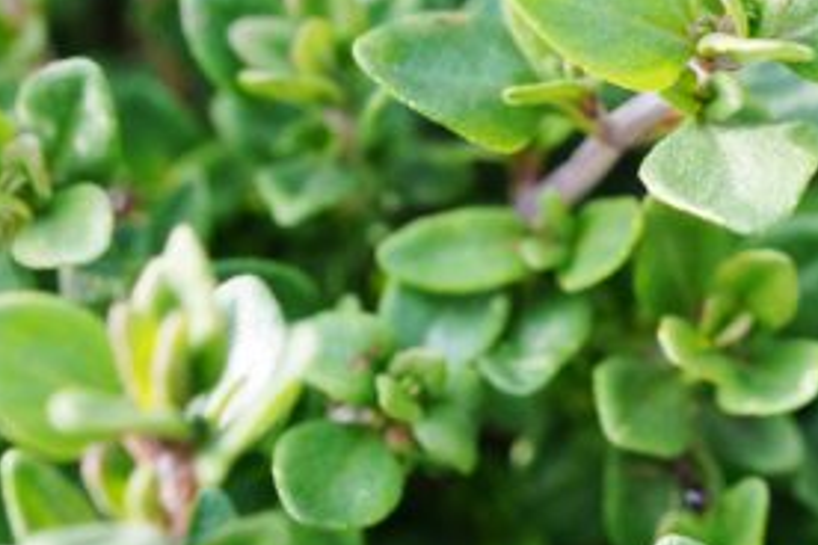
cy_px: -130
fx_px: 2840
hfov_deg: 16.2
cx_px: 702
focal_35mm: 125
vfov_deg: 10.8
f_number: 7.1
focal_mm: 30
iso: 800
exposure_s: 1/160
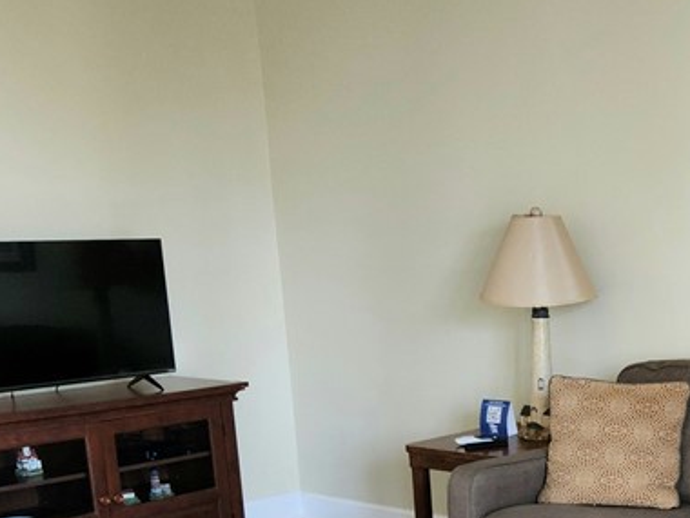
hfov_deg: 28.8
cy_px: 489
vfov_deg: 22.9
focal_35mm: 62
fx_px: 1236
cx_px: 721
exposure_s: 1/60.2
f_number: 1.8
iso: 400
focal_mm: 5.4
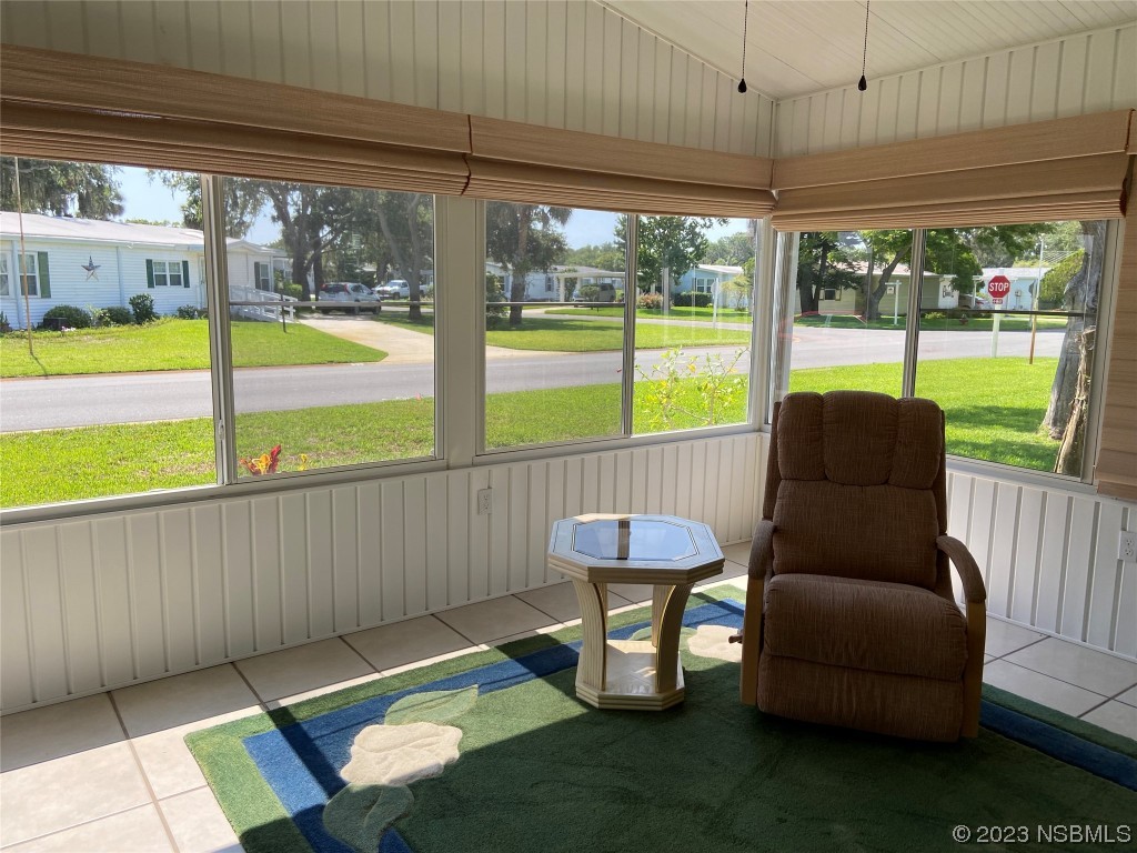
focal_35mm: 26
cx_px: 568
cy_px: 426
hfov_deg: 67.3
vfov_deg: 53.1
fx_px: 854
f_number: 1.8
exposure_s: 1/497
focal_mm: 4.25
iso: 32
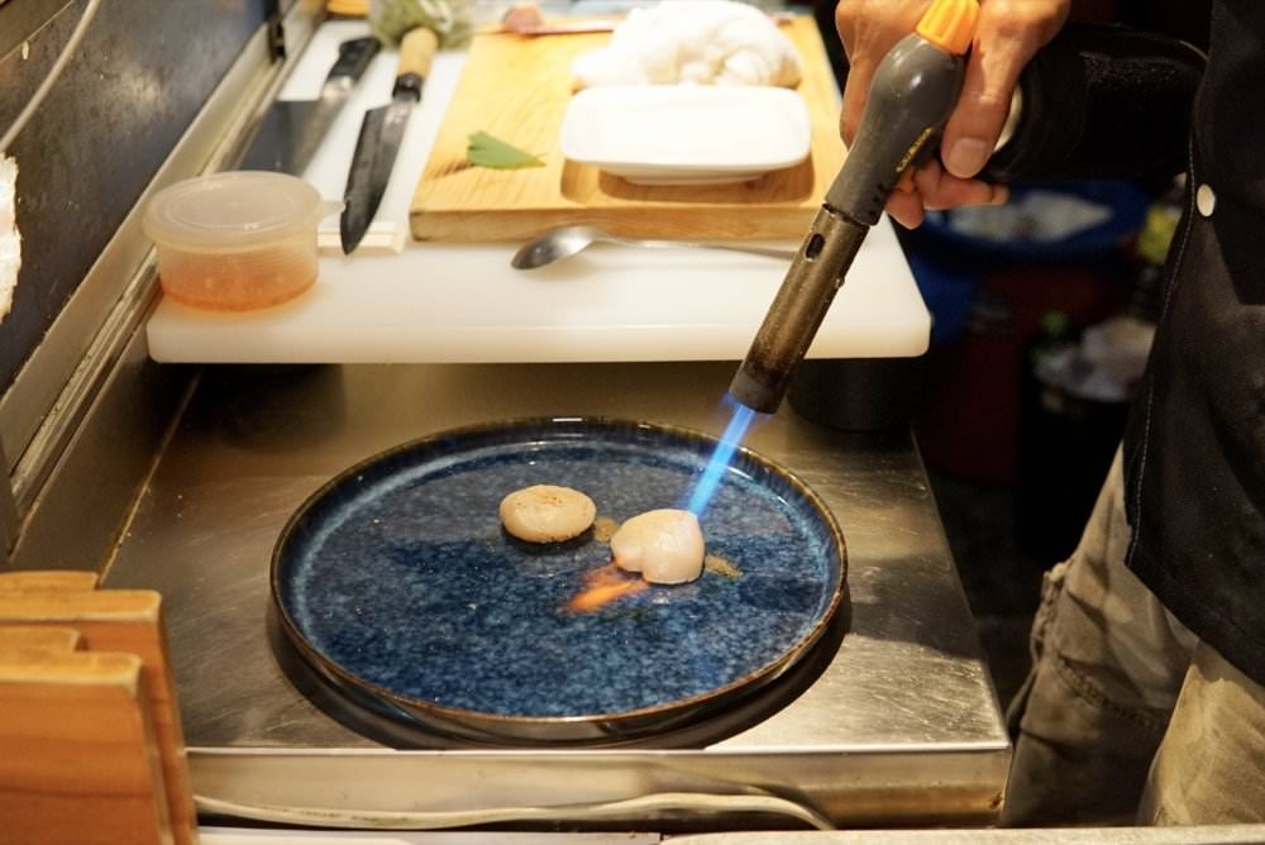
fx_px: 1582
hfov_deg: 43.6
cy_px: 422
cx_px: 632
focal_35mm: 45
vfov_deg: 29.9
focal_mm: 30
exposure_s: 1/160
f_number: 3.5
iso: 1600
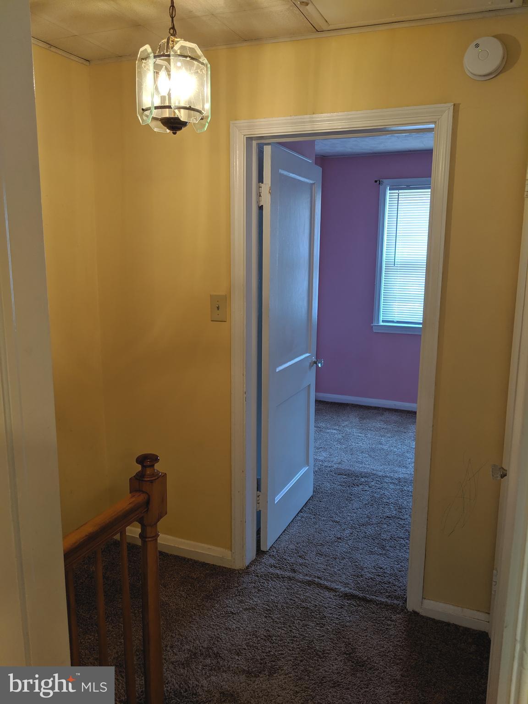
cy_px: 352
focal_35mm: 27
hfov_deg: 51.4
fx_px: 549
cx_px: 264
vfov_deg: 65.3
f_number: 1.8
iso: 70
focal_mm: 4.44
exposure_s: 1/125
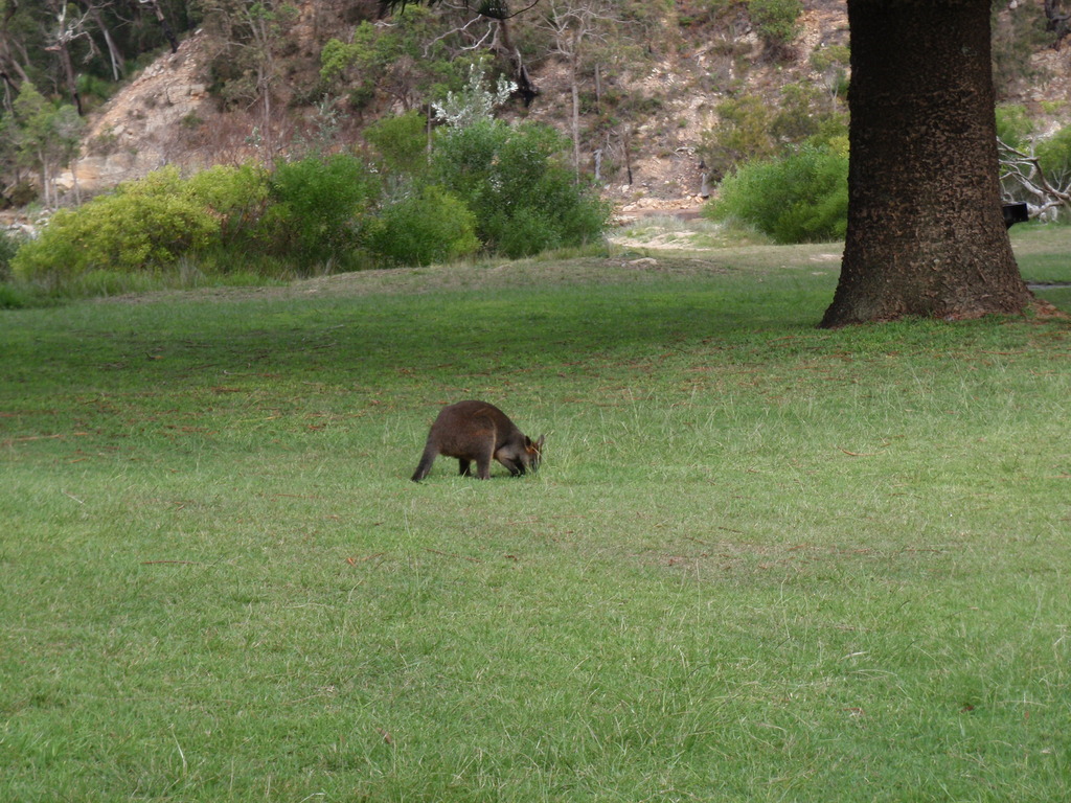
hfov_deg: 19.3
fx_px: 3156
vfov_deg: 14.5
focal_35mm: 102
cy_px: 402
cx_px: 536
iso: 80
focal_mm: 18.2
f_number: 5.1
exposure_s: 1/100
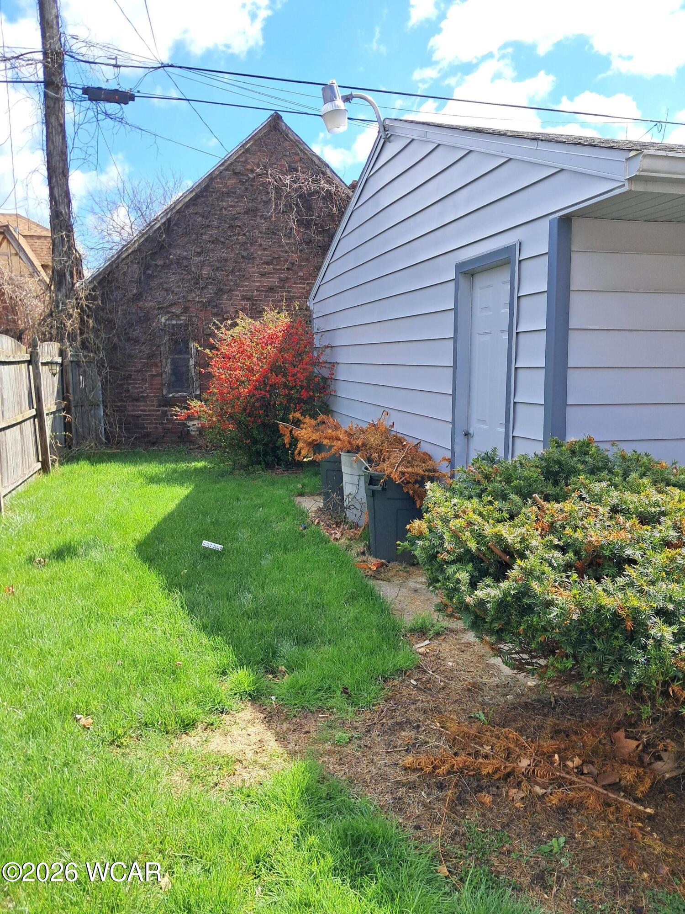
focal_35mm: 27
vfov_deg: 65.3
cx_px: 342
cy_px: 457
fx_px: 712
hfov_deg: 51.4
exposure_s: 1/360
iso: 50
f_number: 1.8
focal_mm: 4
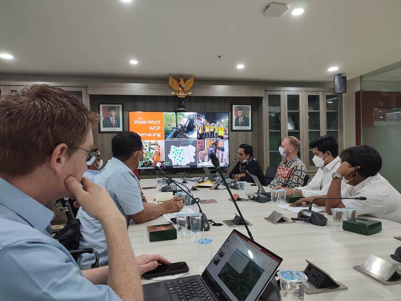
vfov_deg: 54.9
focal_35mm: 25
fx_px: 290
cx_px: 200
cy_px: 150
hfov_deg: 69.4
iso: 178
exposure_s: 1/33
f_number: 1.9
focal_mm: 6.04
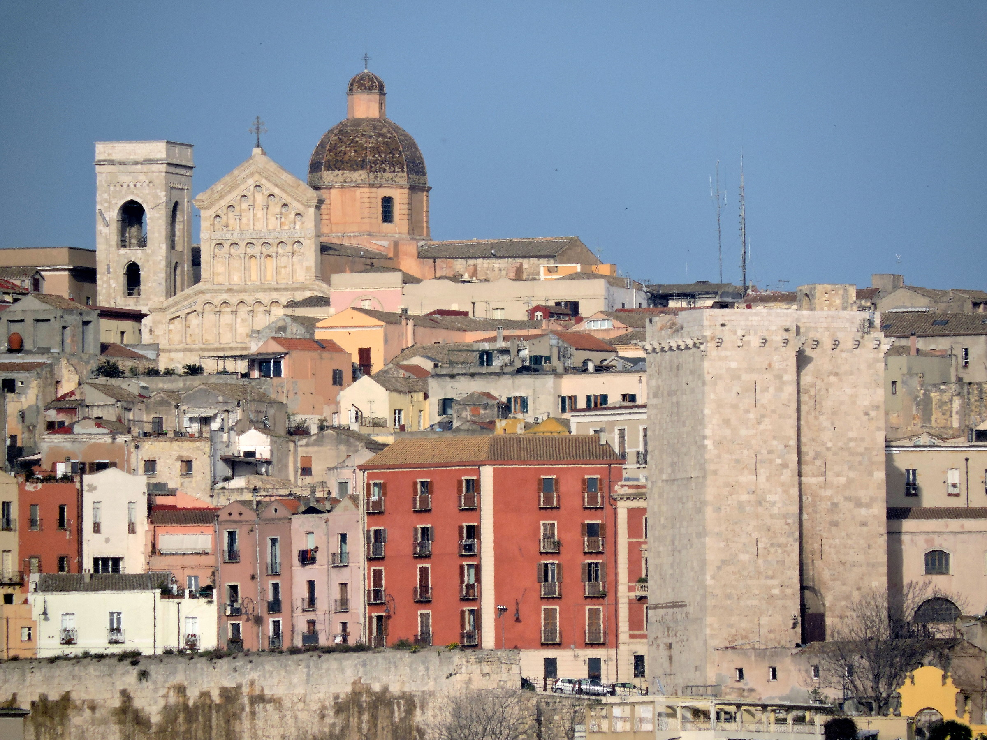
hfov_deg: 2.2
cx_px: 494
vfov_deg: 1.7
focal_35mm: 900
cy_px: 370
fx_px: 25662
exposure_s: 1/640
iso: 100
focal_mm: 160.5
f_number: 5.5
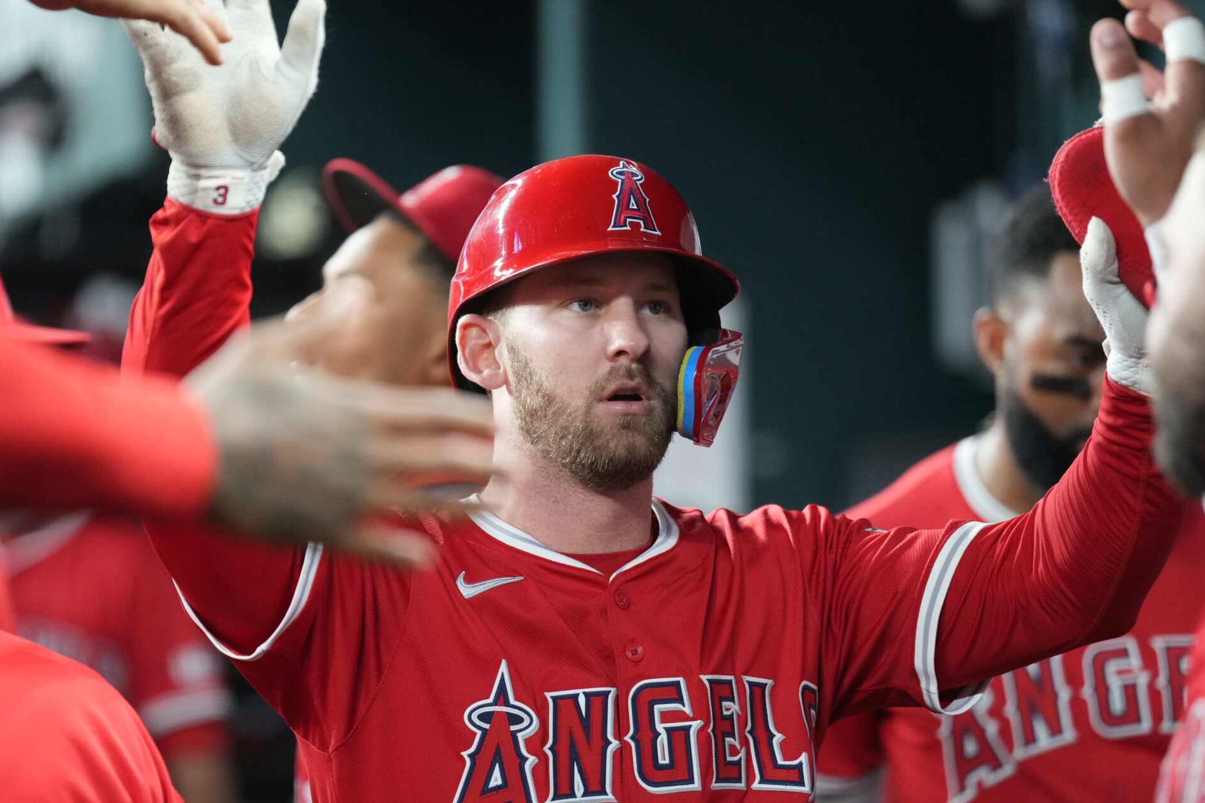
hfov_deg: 8.4
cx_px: 520
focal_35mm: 245
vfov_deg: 5.6
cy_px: 483
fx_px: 8200
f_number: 2.8
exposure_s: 1/800
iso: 3200
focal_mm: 182
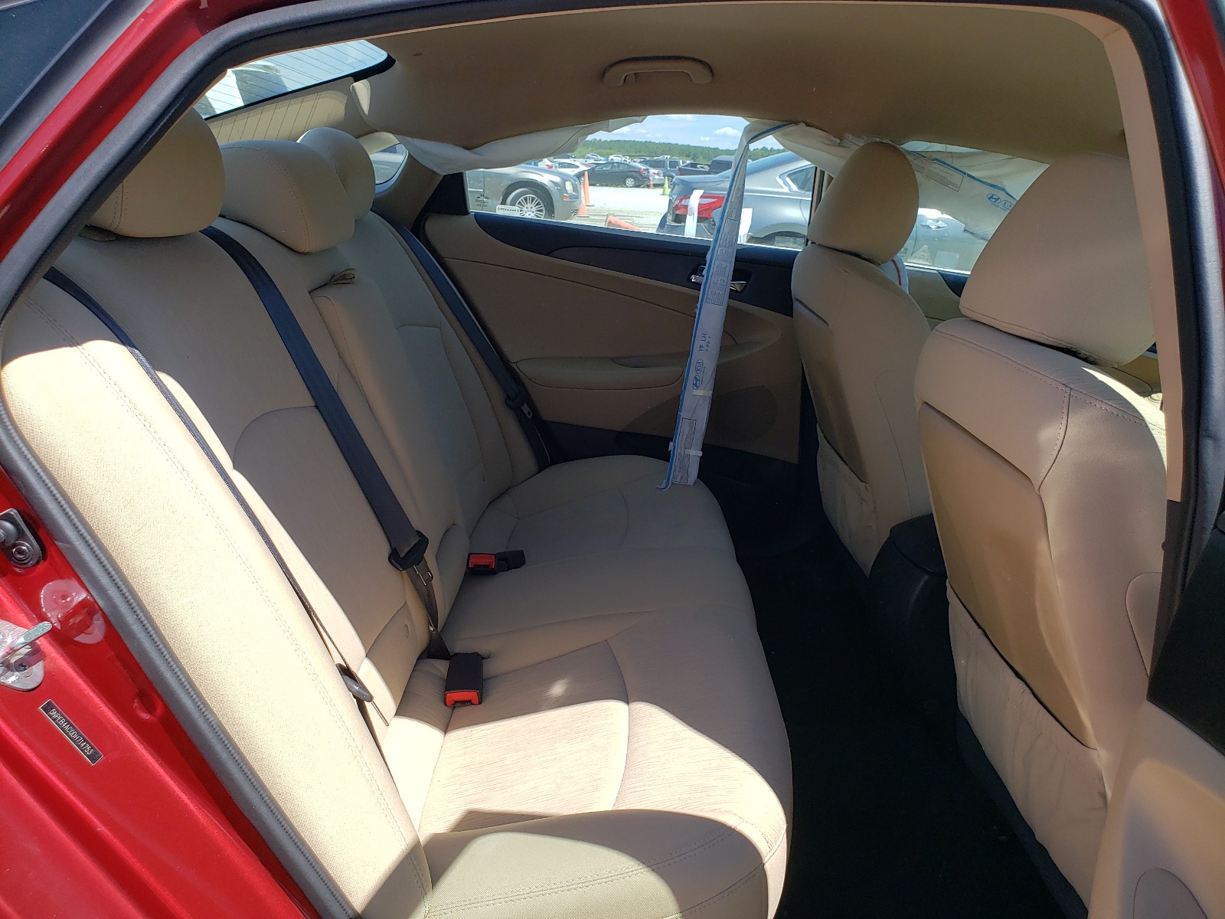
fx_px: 920
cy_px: 460
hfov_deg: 67.3
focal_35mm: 26
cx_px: 612
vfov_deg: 53.1
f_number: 1.5
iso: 50
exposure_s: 1/714
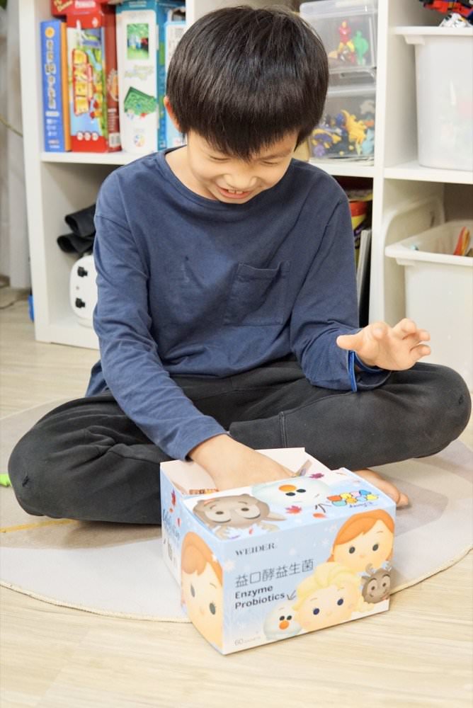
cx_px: 236
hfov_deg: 29.9
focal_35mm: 45
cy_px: 354
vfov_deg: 43.6
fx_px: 886
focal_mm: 30
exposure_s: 1/160
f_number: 3.5
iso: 1600
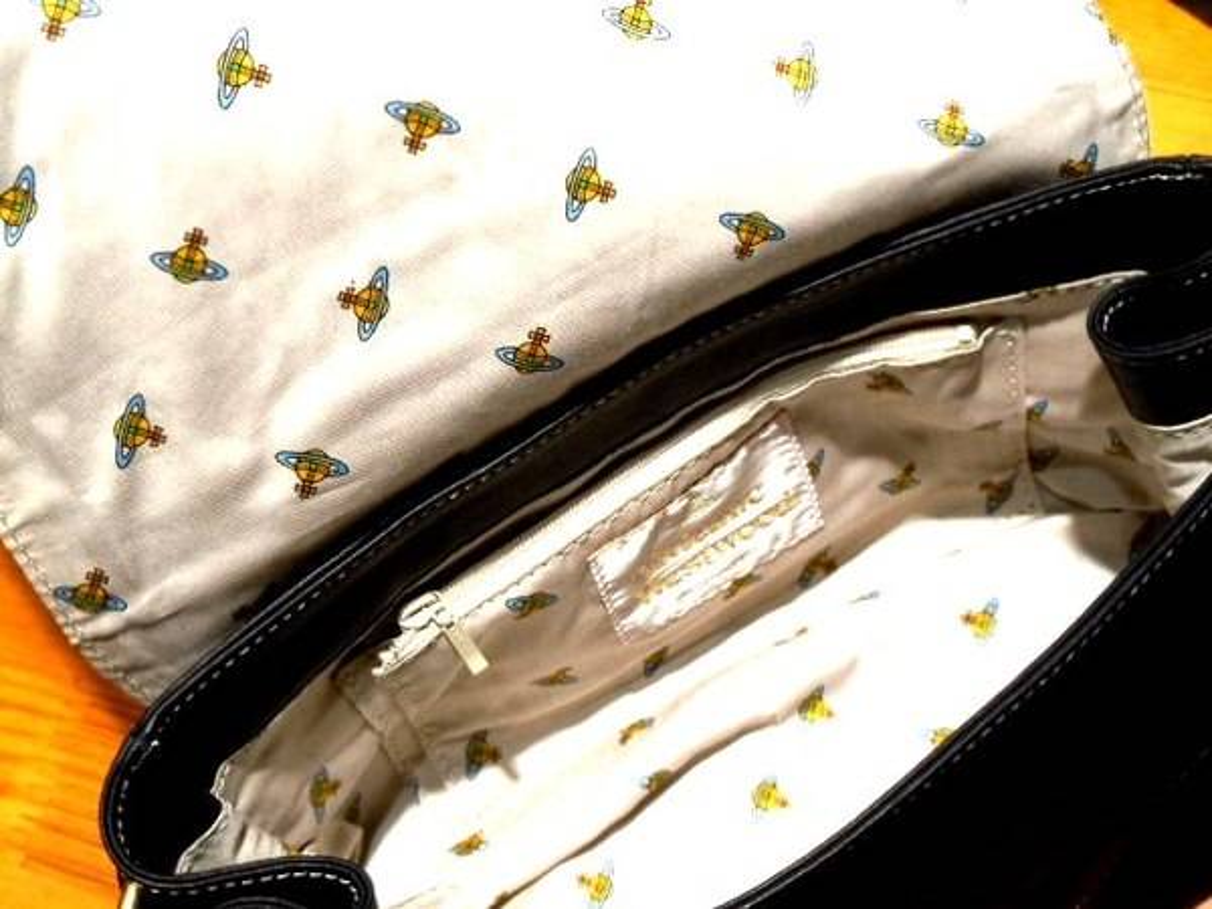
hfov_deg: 30.7
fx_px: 2206
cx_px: 606
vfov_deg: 23.3
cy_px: 454
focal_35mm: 63
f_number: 5
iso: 250
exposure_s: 1/80
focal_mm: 11.2
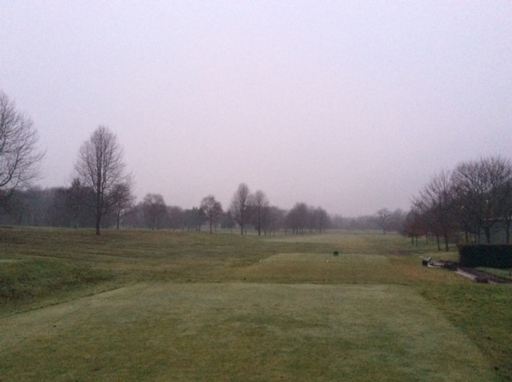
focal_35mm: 32
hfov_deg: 56.9
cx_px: 256
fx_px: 473
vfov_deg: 44.1
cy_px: 191
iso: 200
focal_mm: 3.3
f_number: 2.4
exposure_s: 1/25
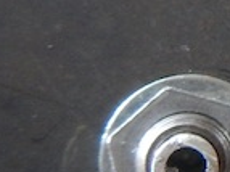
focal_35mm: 208
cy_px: -10
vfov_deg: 7.1
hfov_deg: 8.5
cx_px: 587
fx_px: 1381
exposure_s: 1/25
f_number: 3.9
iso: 400
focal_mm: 5.9
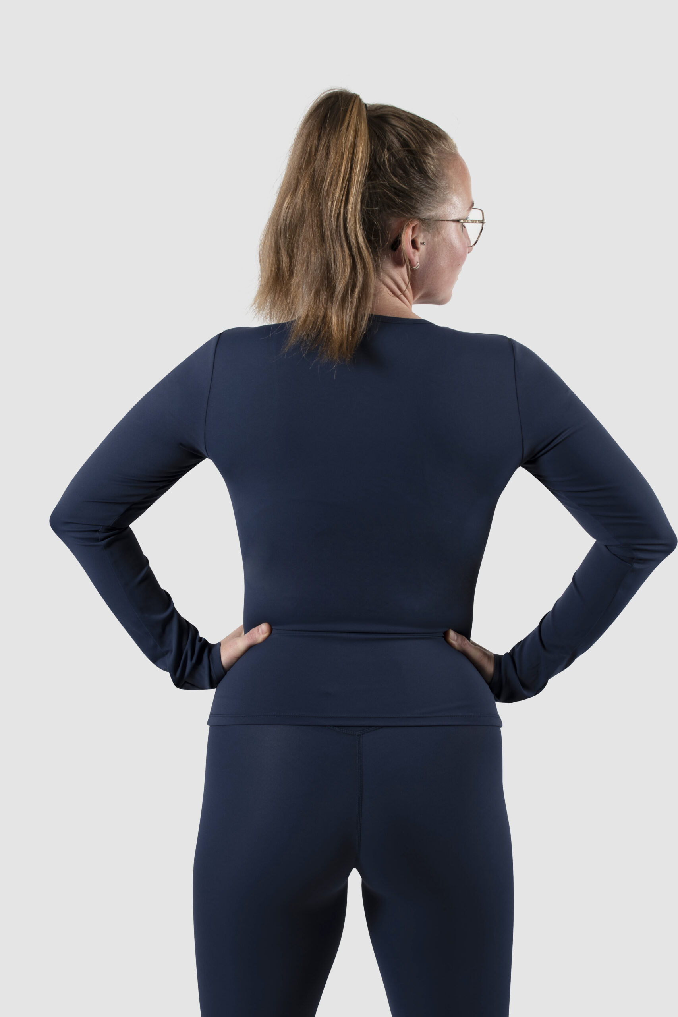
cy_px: 508
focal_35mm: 75
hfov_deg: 18.2
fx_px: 2118
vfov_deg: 27.0
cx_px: 339
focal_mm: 50
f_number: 9
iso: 100
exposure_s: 1/250
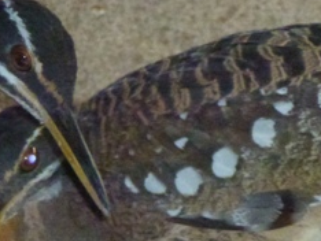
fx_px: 9747
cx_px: 128
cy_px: 153
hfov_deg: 1.9
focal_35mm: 1050
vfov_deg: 1.4
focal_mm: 68.8
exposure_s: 1/125
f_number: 5.9
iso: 1600
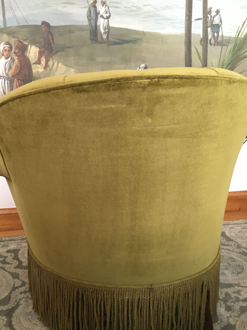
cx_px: 95
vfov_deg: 44.8
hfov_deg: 34.2
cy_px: 158
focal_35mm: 42
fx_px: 400
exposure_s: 1/17
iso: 400
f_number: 2.2
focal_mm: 4.15
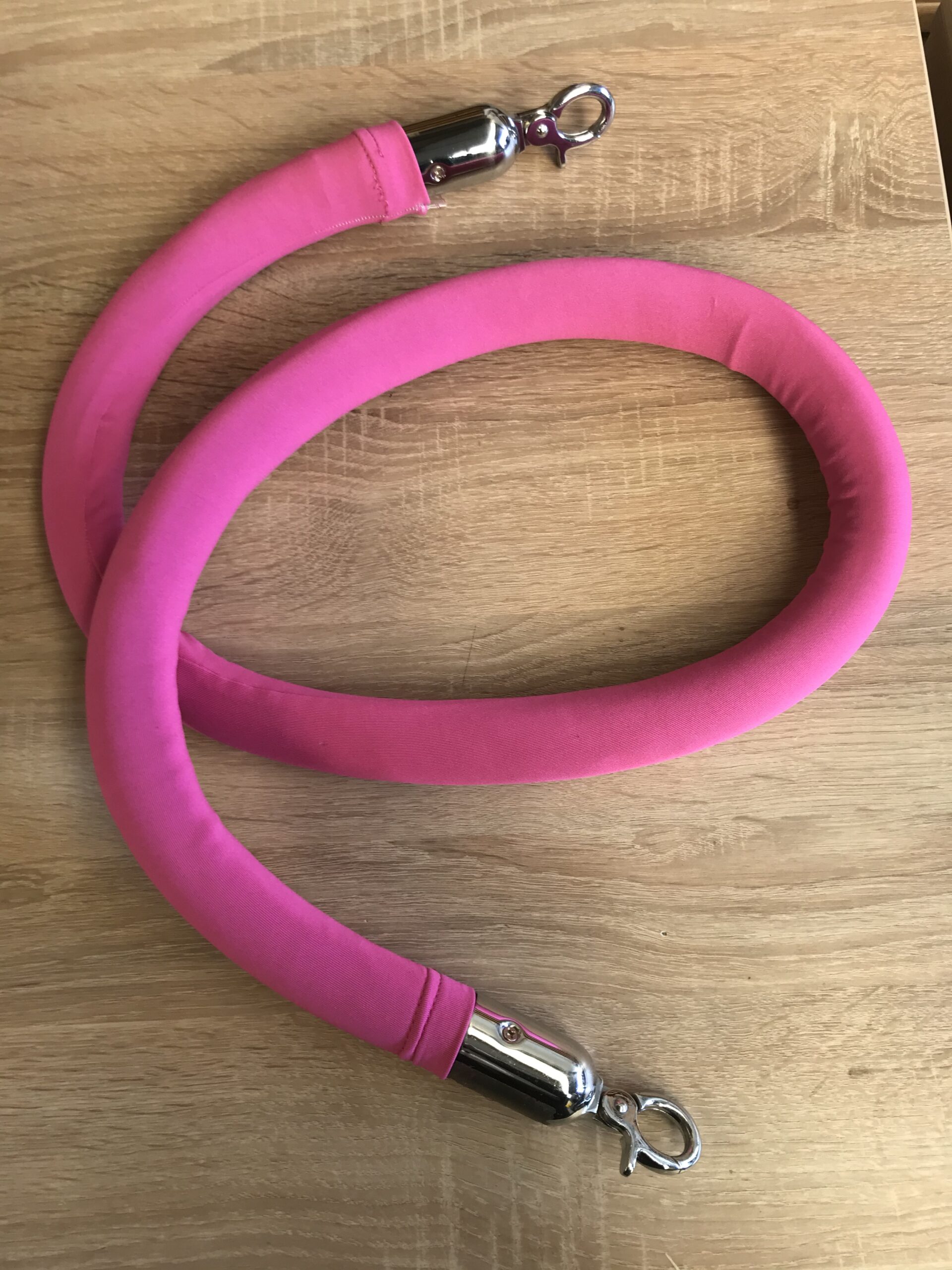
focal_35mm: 28
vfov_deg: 63.4
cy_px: 635
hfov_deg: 49.7
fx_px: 1027
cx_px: 476
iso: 25
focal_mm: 3.99
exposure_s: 1/50
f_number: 1.8
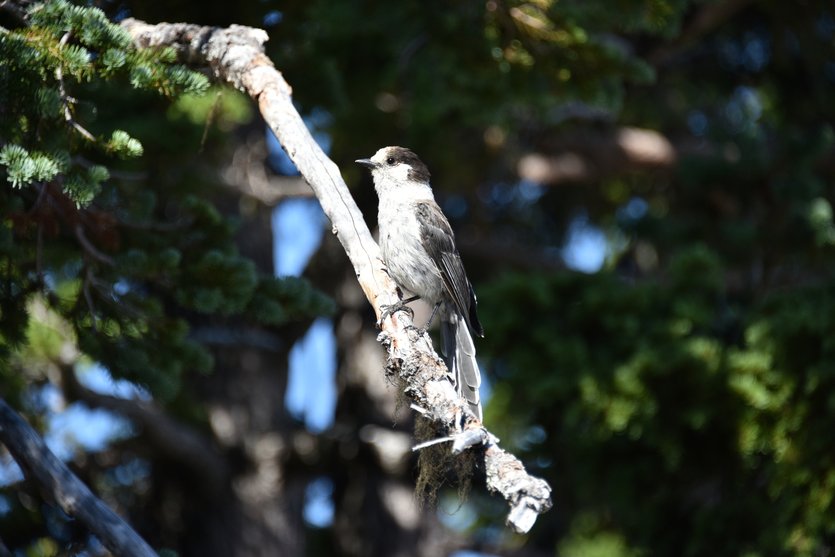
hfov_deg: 8.9
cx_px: 418
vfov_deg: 6.0
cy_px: 278
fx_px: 5336
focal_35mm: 230
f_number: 5.6
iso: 220
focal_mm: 230
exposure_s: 1/500
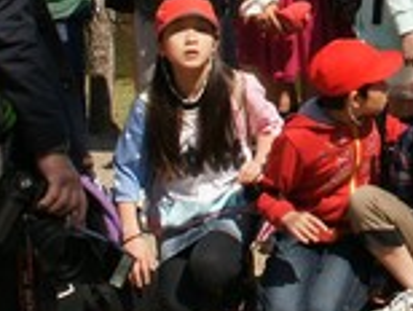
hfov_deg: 9.6
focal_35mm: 201
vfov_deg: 7.3
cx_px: 573
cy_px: -190
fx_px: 2402
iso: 400
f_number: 11
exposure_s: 1/500
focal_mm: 28
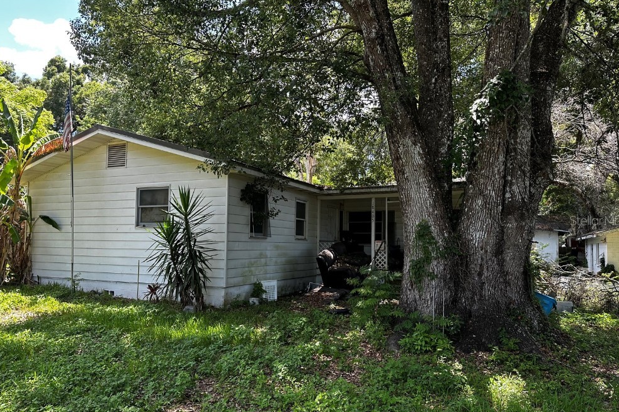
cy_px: 220
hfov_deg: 69.4
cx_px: 307
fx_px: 447
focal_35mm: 26
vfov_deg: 49.5
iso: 80
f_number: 1.78
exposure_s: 1/364
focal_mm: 6.86
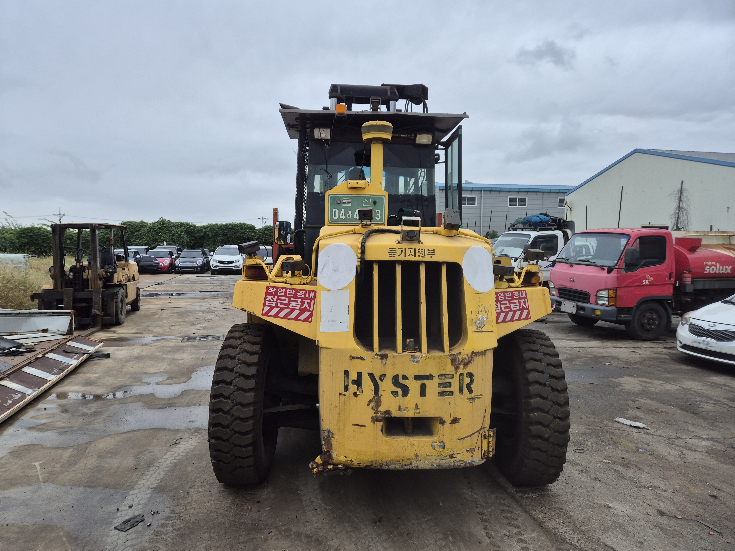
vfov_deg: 58.9
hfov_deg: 73.9
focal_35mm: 23
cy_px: 276
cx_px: 368
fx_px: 488
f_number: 1.8
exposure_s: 1/379
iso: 25
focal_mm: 5.4
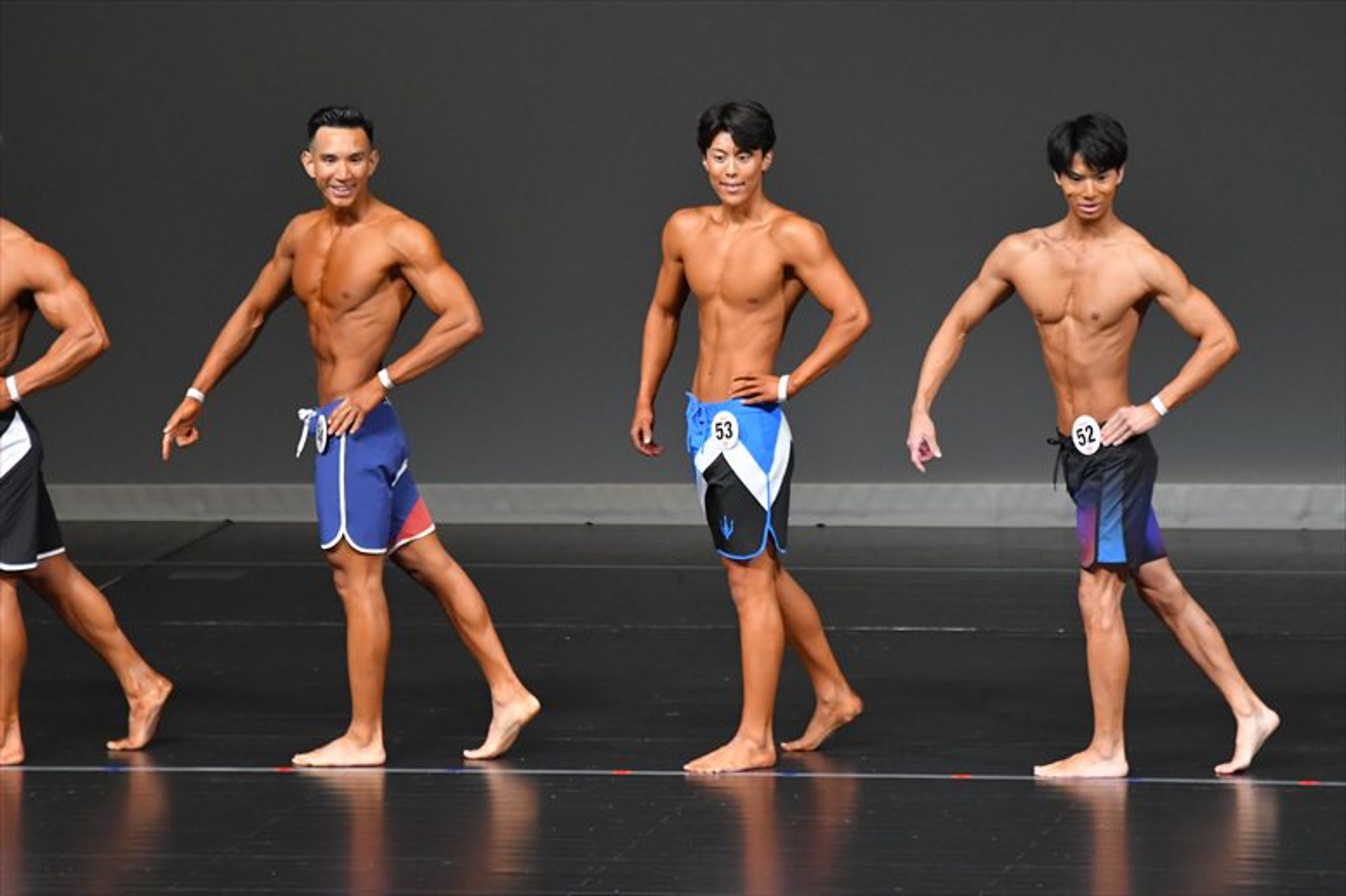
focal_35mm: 285
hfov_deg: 7.2
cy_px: 448
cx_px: 673
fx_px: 10651
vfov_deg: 4.8
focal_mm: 190
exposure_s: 1/400
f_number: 5.6
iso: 4000
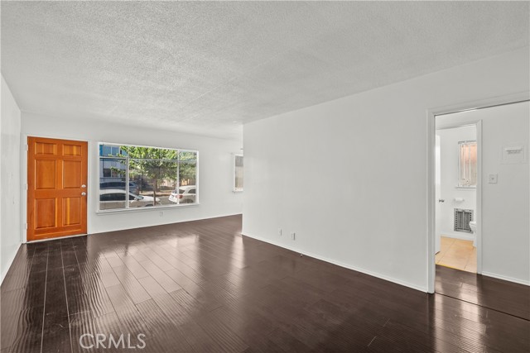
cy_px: 176
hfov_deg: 100.4
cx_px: 265
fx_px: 221
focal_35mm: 15
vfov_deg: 77.4
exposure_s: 1/2
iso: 250
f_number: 9
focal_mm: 15
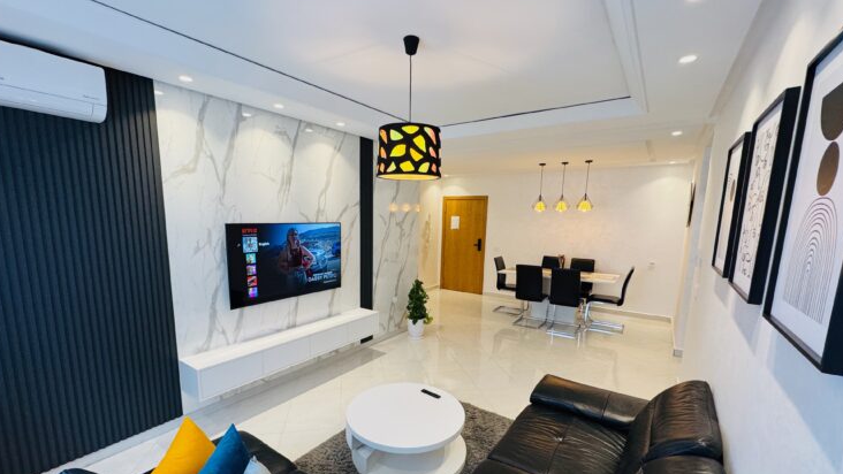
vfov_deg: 66.7
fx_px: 358
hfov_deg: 99.3
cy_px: 276
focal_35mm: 16
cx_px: 408
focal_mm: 2.22
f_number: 2.2
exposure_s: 1/100
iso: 250
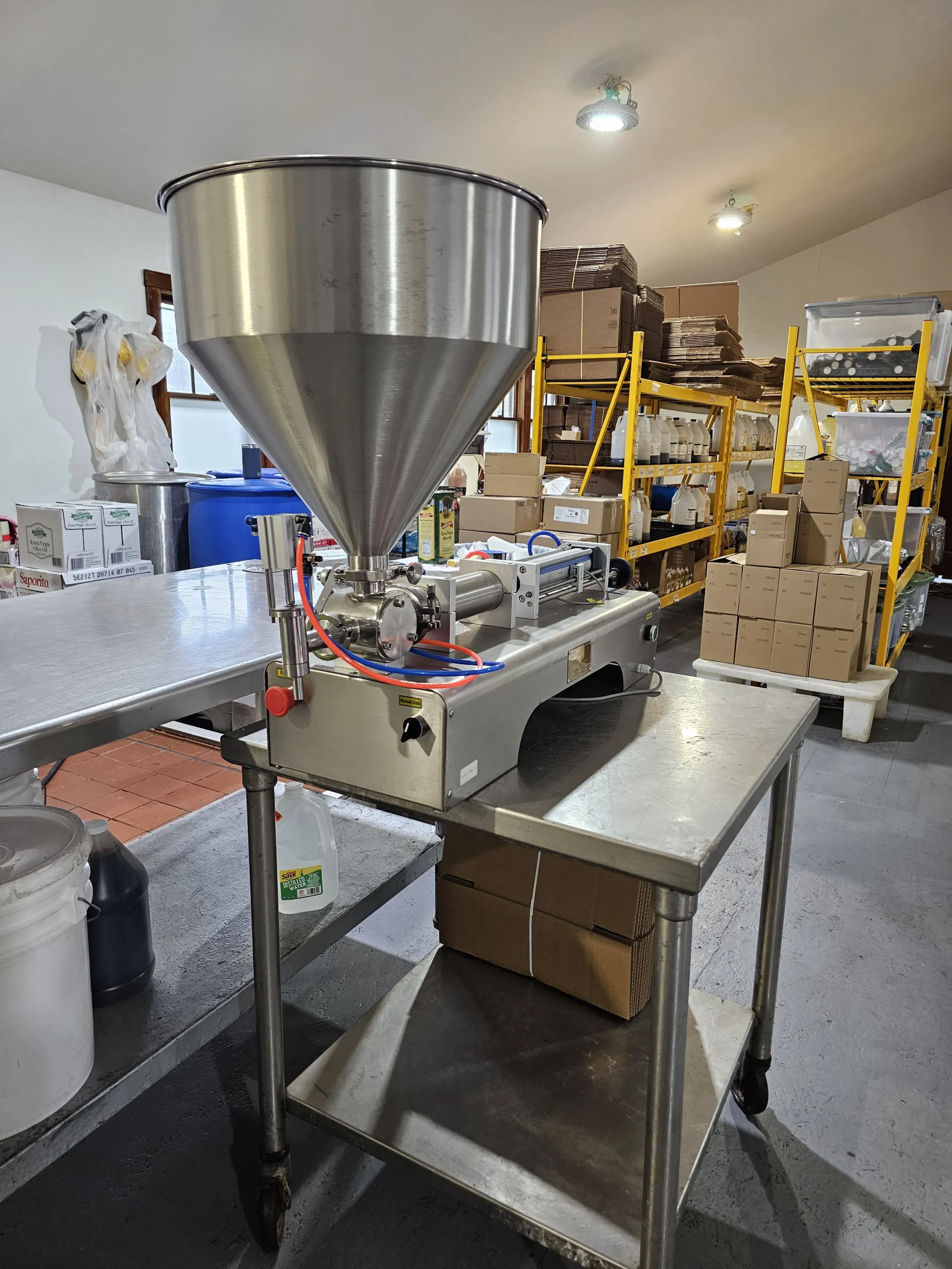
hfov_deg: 58.9
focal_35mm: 23
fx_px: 843
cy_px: 634
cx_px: 476
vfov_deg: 73.9
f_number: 1.7
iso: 160
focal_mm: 6.3
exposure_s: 1/120
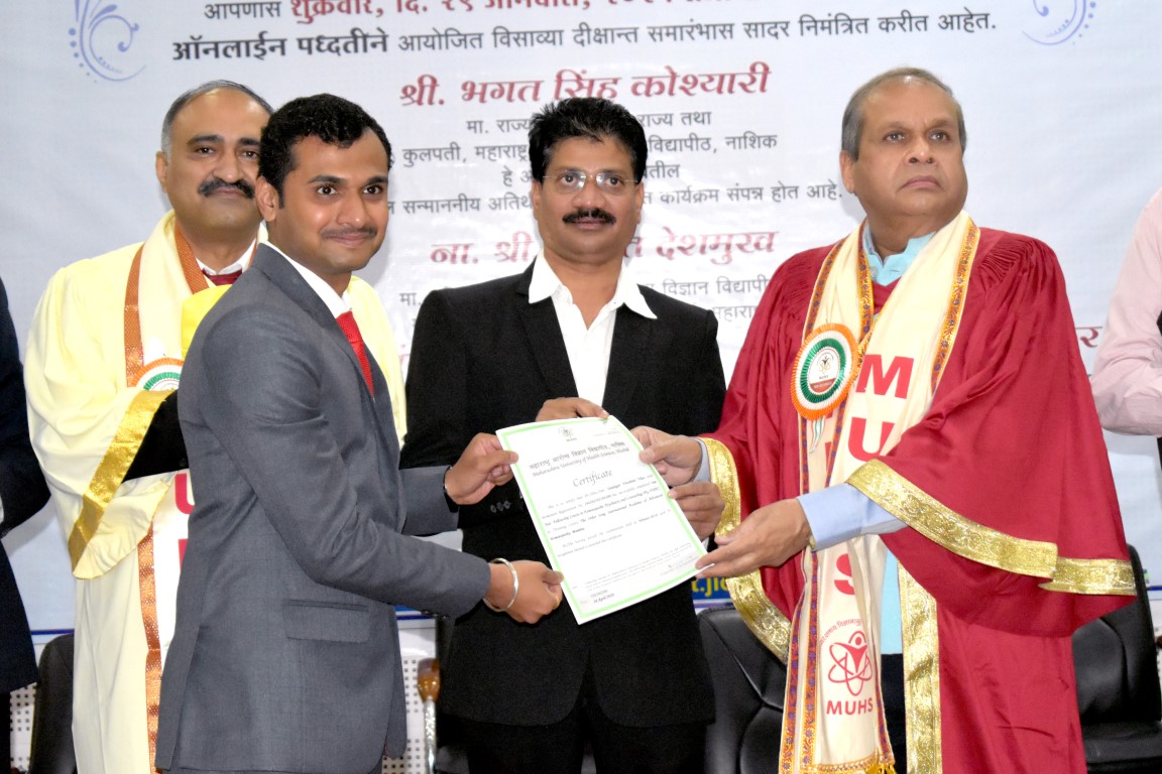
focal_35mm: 78
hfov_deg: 26.0
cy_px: 387
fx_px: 2517
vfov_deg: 17.5
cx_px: 581
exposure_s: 1/200
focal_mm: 52
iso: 3600
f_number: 5.6
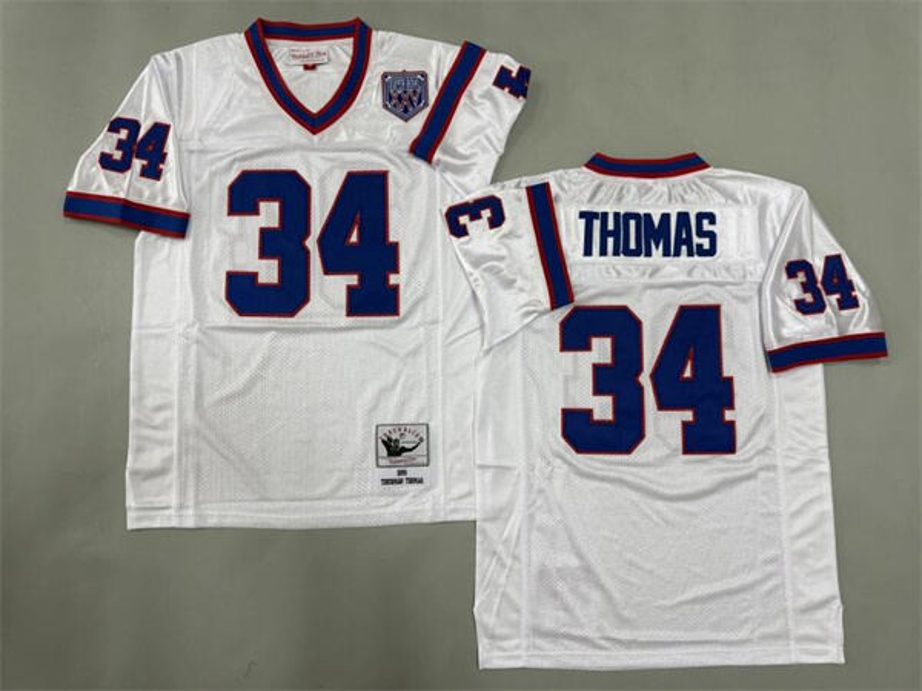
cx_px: 461
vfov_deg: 56.8
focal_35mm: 24
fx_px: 639
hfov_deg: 71.6
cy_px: 346
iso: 160
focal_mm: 6.76
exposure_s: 1/121
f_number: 1.78
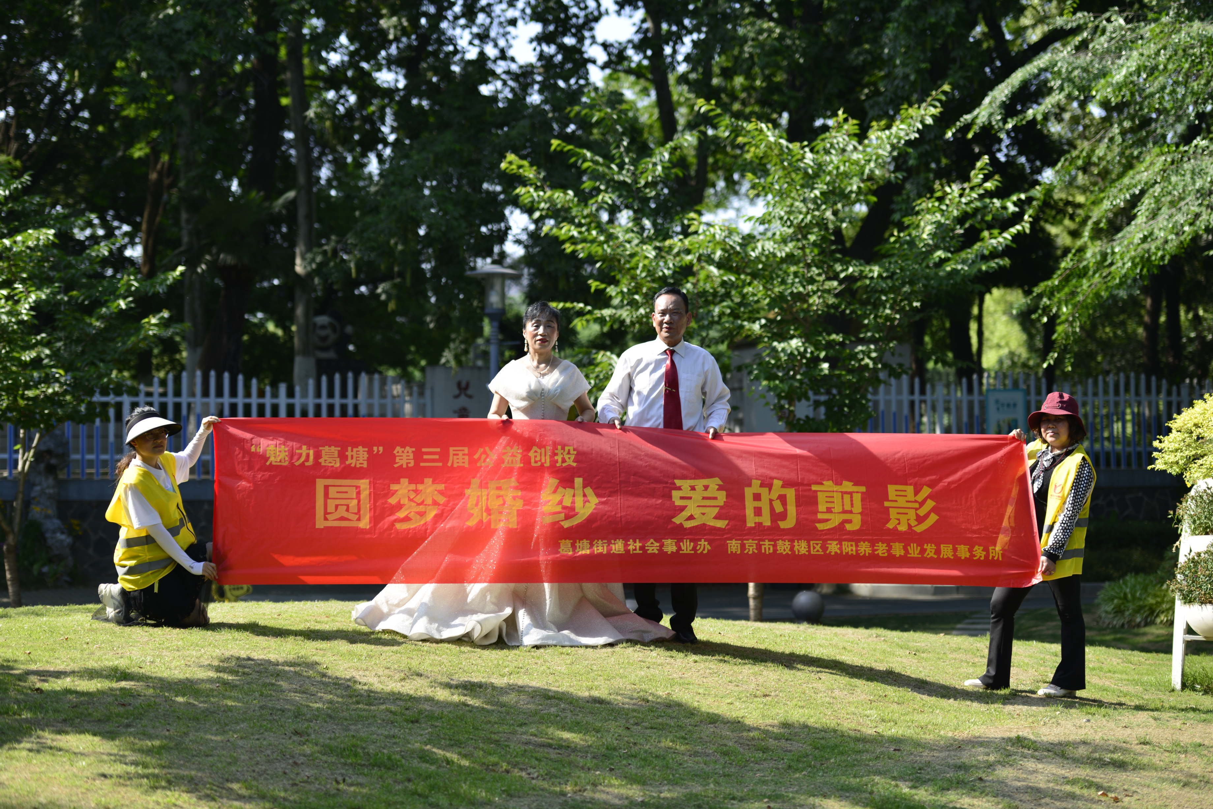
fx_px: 2629
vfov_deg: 17.5
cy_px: 404
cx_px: 606
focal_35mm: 78
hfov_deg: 26.0
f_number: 2.8
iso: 100
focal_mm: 78
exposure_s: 1/320
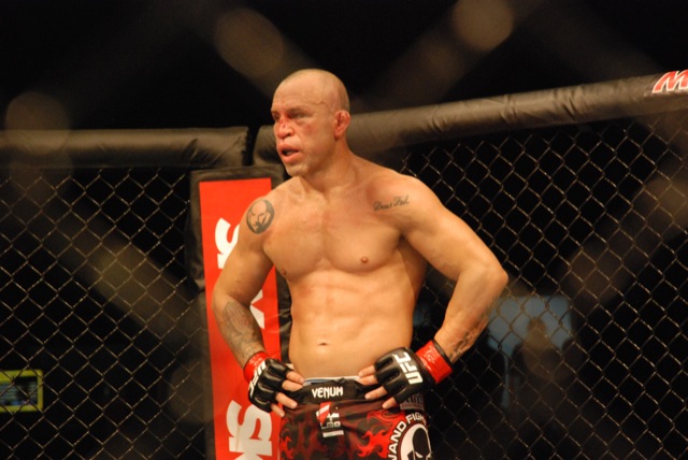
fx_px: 3873
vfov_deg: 6.8
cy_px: 230
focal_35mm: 202
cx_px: 344
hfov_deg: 10.2
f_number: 9
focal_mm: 135
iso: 1600
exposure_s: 1/80
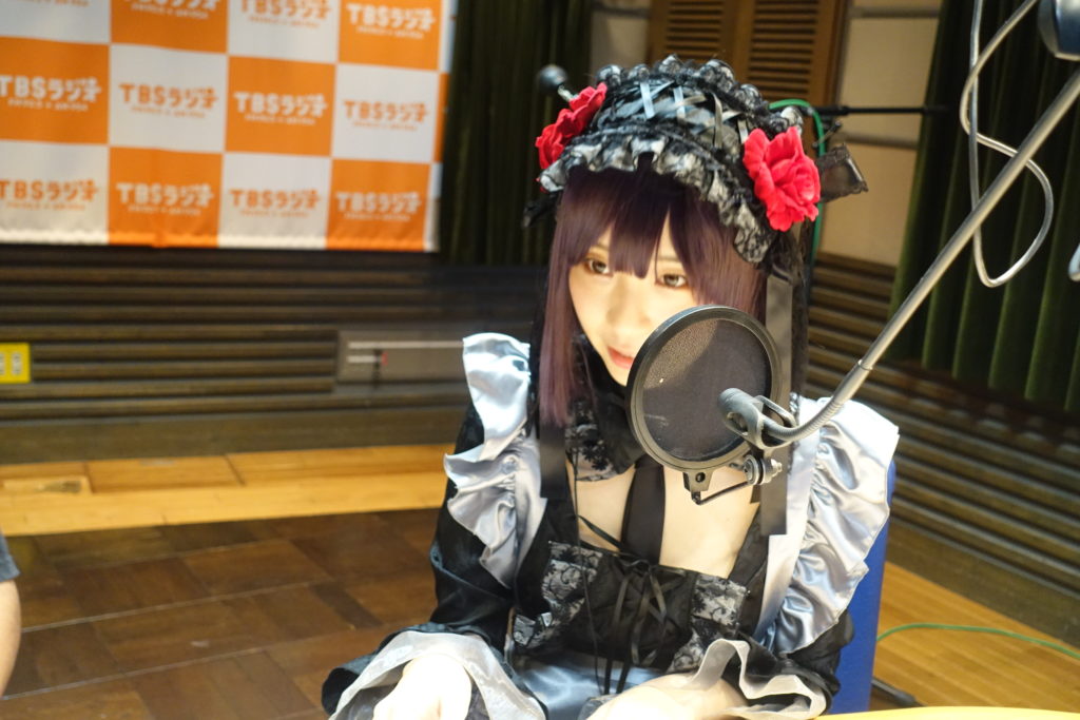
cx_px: 540
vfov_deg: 32.6
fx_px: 1230
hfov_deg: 47.4
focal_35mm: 41
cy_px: 360
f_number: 2.8
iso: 1600
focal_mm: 15.1
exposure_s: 1/50
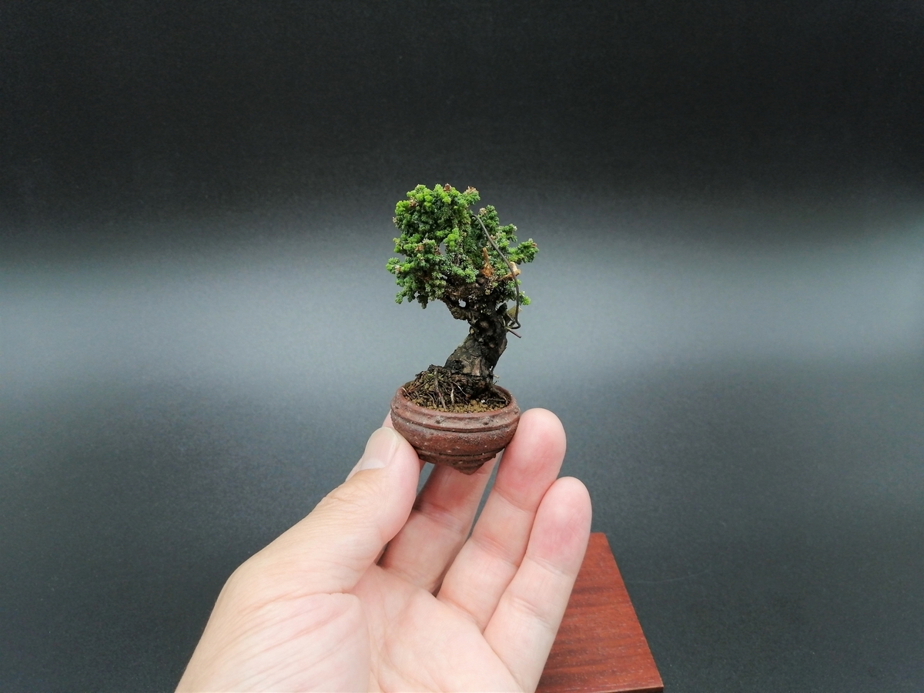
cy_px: 346
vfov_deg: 51.4
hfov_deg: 65.3
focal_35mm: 27
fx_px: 721
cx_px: 462
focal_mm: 3.62
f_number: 1.8
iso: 100
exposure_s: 1/50
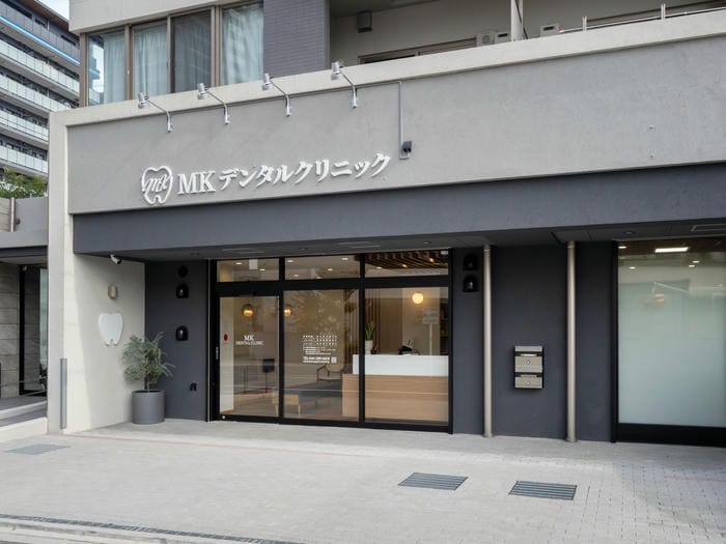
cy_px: 272
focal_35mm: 30
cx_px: 363
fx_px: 629
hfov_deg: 60.0
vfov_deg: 46.8
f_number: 5.6
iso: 200
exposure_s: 1/60
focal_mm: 15
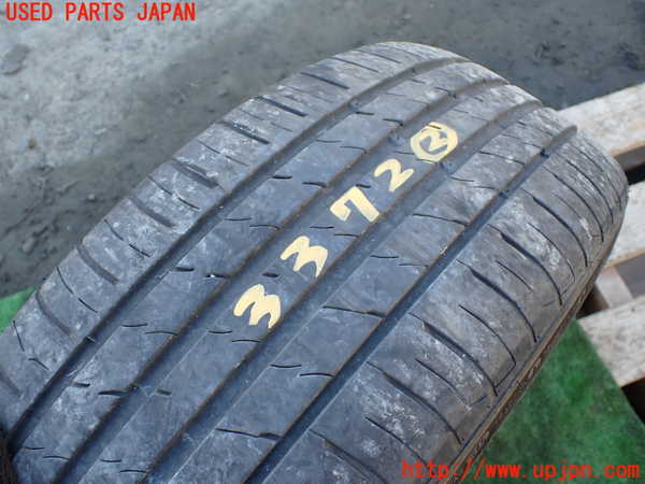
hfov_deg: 60.0
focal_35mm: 30
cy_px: 242
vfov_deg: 46.8
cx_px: 322
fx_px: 559
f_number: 2.3
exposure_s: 1/125
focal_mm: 5.4
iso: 100
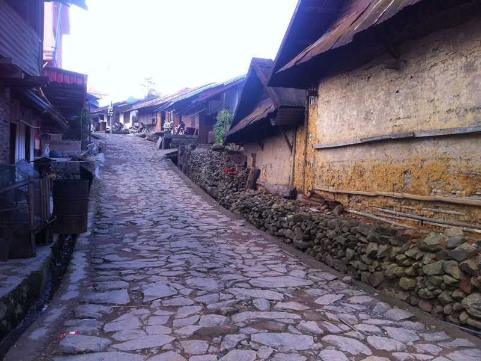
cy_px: 180
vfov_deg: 40.7
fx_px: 486
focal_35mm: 35
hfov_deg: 52.6
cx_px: 240
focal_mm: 3.85
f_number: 2.8
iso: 80
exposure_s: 1/60
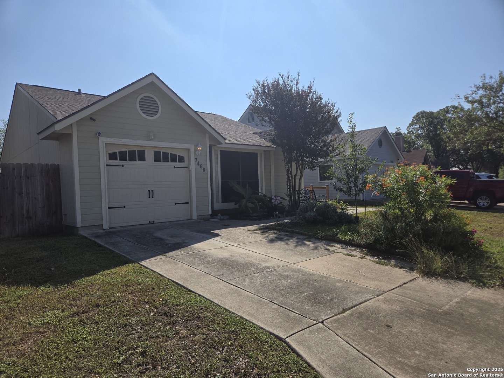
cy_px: 189
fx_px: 335
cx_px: 252
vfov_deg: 58.9
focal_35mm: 23
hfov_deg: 73.9
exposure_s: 1/3418
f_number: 1.8
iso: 25
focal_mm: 5.4
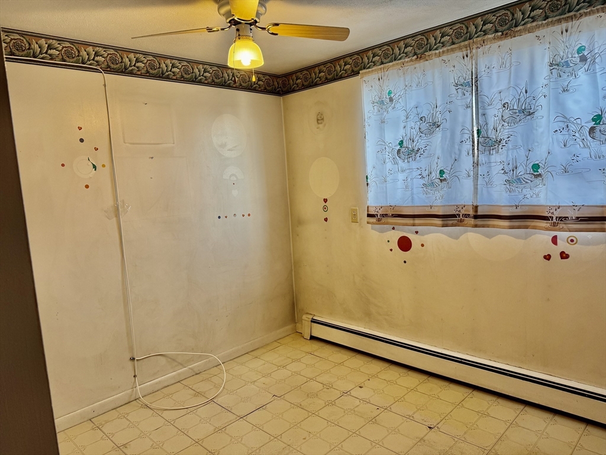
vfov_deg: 56.8
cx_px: 303
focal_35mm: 24
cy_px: 228
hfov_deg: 71.6
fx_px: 420
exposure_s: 1/120
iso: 125
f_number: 1.78
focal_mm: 6.76
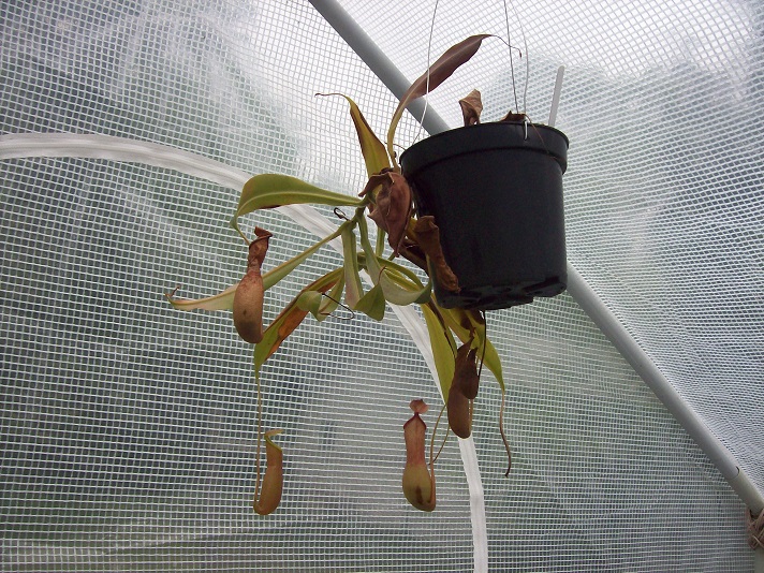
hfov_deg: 51.4
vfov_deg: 39.7
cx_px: 382
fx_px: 795
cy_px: 286
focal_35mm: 36
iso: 80
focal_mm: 6
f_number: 4.8
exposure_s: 1/373
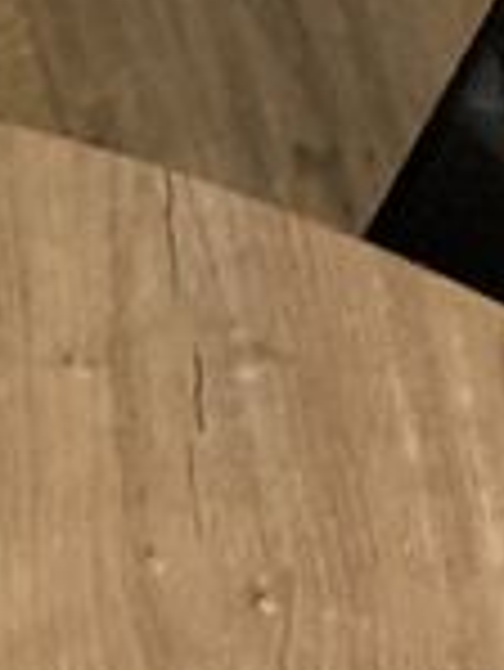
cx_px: -639
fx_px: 3373
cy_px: 1907
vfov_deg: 9.3
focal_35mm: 174
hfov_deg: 8.0
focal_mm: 4.25
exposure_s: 1/25
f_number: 1.8
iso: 500
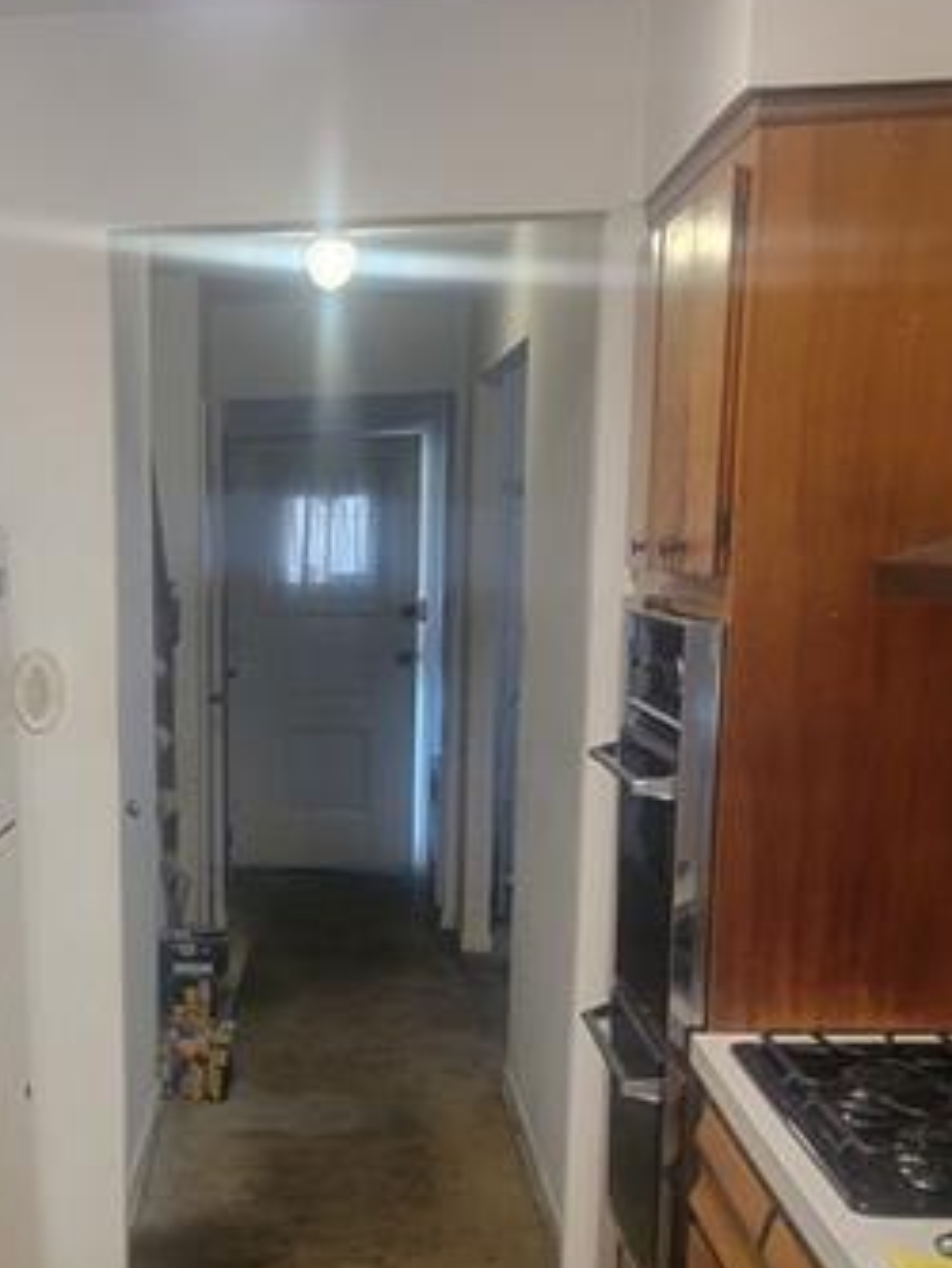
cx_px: 15
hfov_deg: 23.5
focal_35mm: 60
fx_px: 2199
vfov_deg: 30.9
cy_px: 1104
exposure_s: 1/60
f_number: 1.8
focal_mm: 5.4
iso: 250
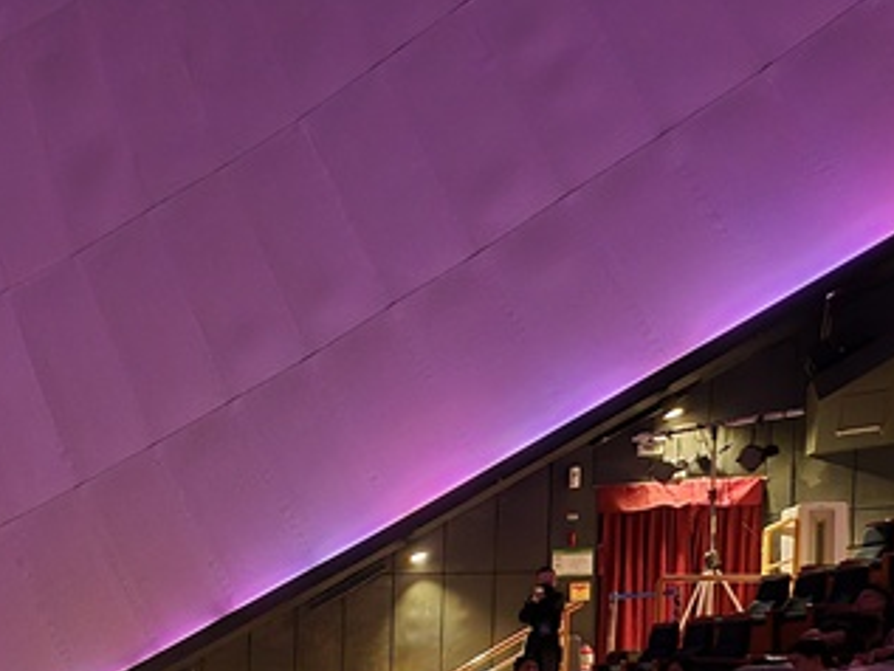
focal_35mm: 58
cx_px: -130
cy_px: 772
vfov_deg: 23.4
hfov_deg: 29.4
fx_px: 1498
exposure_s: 1/30
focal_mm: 5.4
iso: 2000
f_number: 1.8
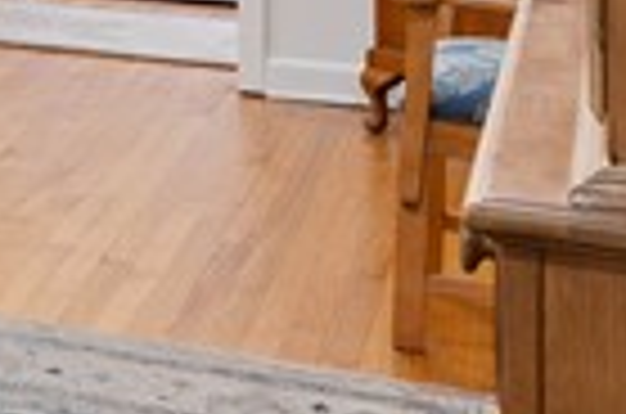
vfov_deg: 9.7
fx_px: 2307
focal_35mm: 133
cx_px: -1061
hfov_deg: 11.5
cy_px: -367
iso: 250
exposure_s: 1/10
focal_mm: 17
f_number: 8
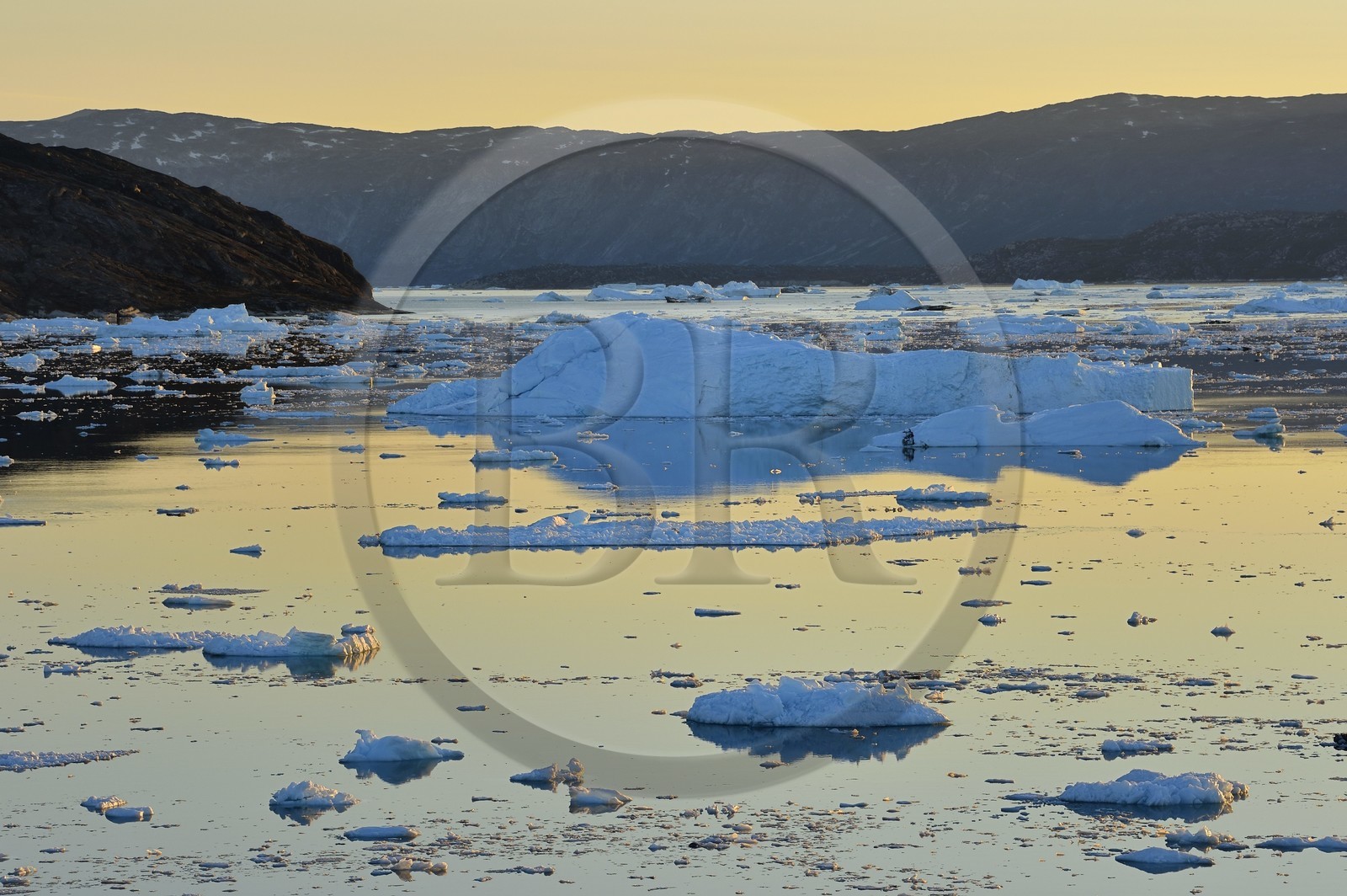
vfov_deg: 9.1
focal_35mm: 150
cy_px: 448
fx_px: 5608
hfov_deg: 13.7
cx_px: 674
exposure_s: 1/250
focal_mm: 150
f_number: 8
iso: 200
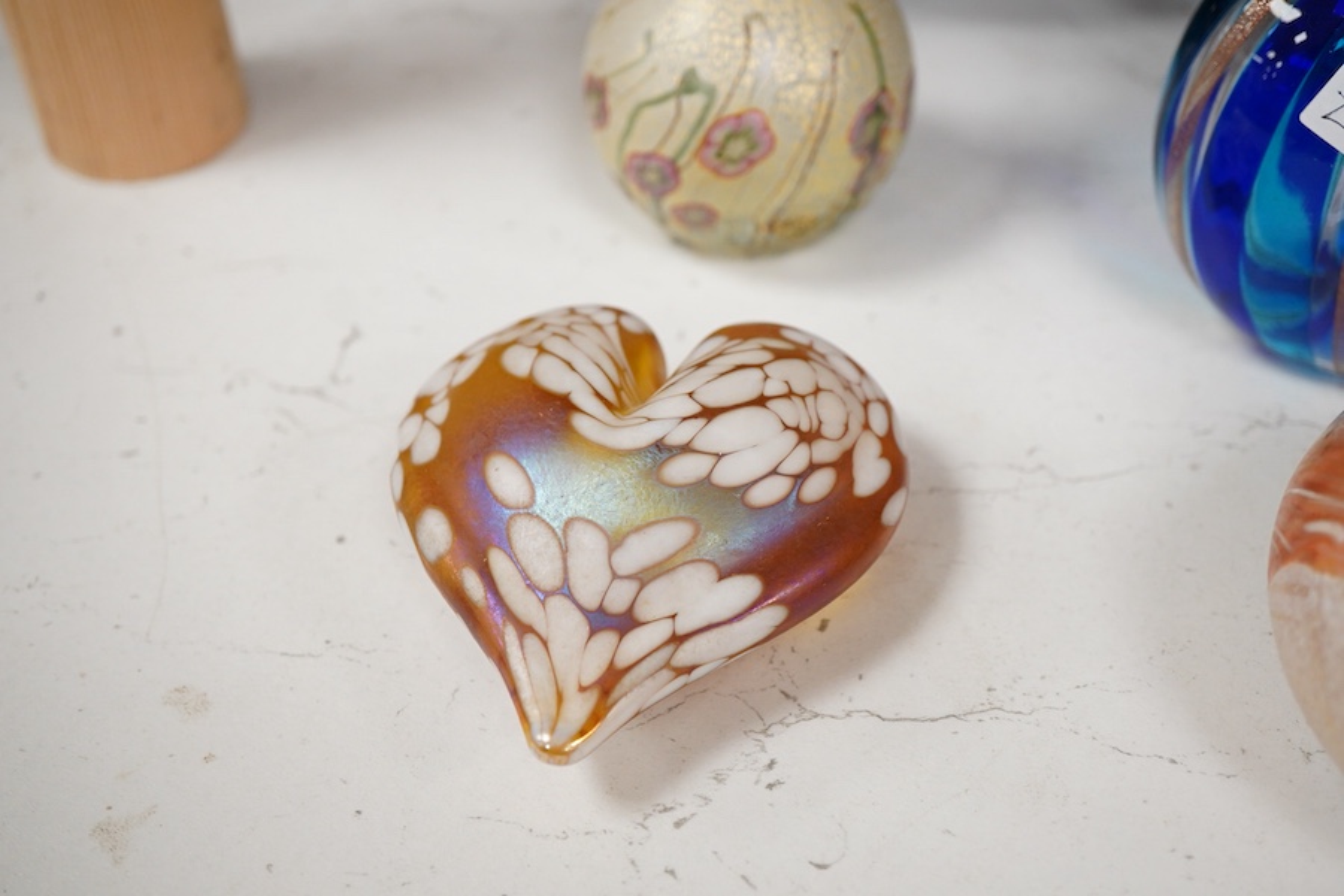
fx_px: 1680
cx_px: 672
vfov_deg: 29.9
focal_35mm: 45
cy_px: 448
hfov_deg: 43.6
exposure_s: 1/125
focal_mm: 30
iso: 1250
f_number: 7.1
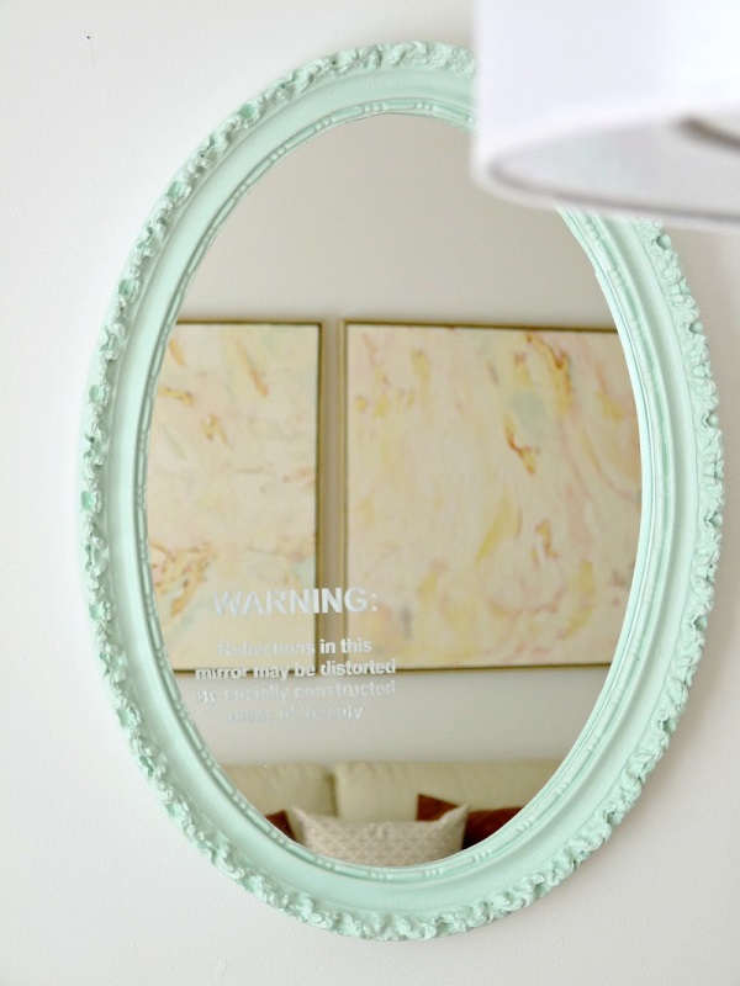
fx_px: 3477
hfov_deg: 12.1
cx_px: 370
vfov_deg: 16.1
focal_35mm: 122
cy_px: 493
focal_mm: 21.6
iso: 100
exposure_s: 1/50
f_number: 3.6
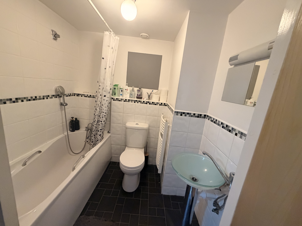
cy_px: 113
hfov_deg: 102.1
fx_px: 122
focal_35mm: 14
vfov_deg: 85.7
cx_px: 151
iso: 800
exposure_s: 1/50
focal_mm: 2.22
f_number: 2.2
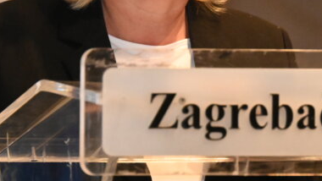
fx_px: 4099
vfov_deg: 2.5
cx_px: 253
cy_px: 30
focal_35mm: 480
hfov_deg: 4.5
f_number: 6.3
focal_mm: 170
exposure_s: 1/200
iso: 10000
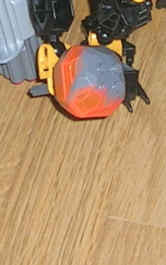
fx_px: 1468
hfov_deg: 6.5
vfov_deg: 10.2
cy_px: -42
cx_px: 57
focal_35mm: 203
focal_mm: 5.4
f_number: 2.8
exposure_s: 1/60.1
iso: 50
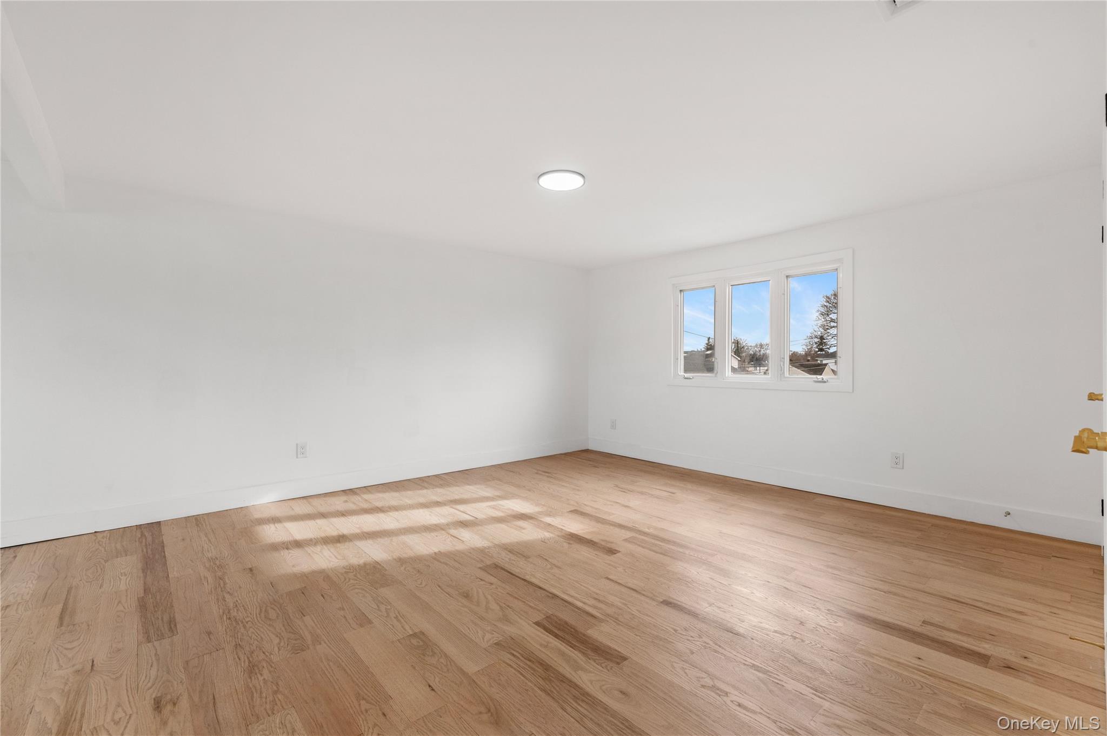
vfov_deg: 77.2
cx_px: 554
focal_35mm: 15
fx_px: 461
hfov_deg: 100.4
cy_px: 368
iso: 500
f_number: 8
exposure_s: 1/80
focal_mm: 15
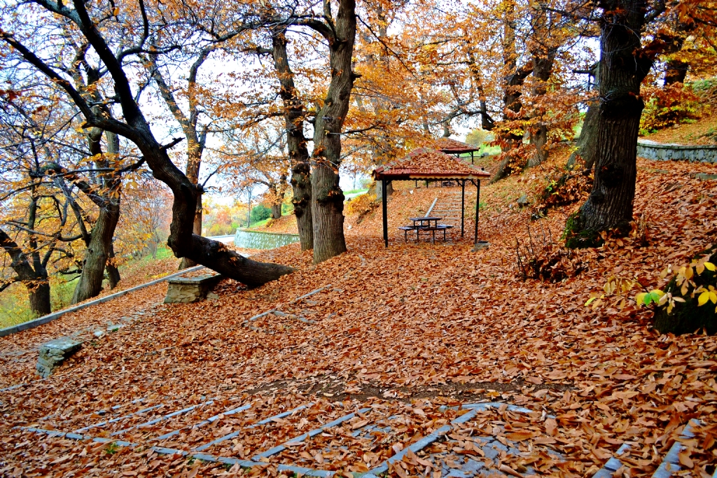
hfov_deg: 67.4
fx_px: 538
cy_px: 239
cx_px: 358
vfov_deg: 47.9
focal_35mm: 27
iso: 200
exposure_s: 1/80
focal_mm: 18
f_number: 4.5
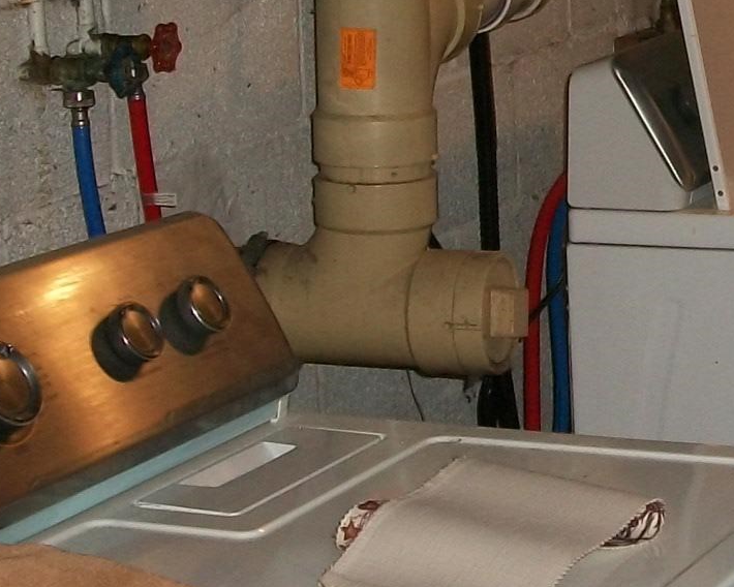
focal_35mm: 114
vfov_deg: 13.5
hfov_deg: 16.2
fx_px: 2476
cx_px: 861
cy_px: 205
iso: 80
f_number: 2.9
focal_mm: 5.7
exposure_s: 1/60
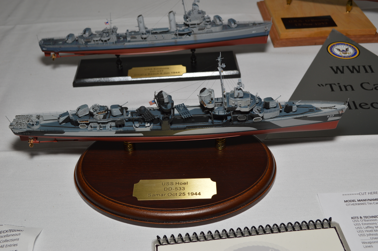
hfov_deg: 46.4
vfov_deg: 31.8
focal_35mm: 42
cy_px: 126
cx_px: 189
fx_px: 441
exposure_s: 1/60
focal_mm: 28
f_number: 8
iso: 100
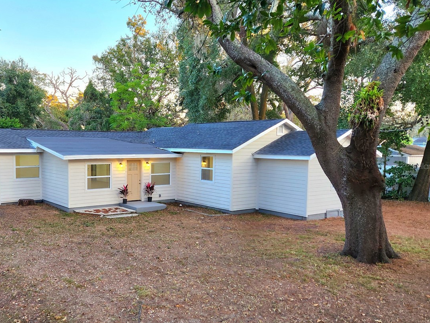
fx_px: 422
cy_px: 166
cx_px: 130
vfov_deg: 41.8
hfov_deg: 52.5
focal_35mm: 34
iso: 160
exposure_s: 1/182
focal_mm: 5.4
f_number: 1.8
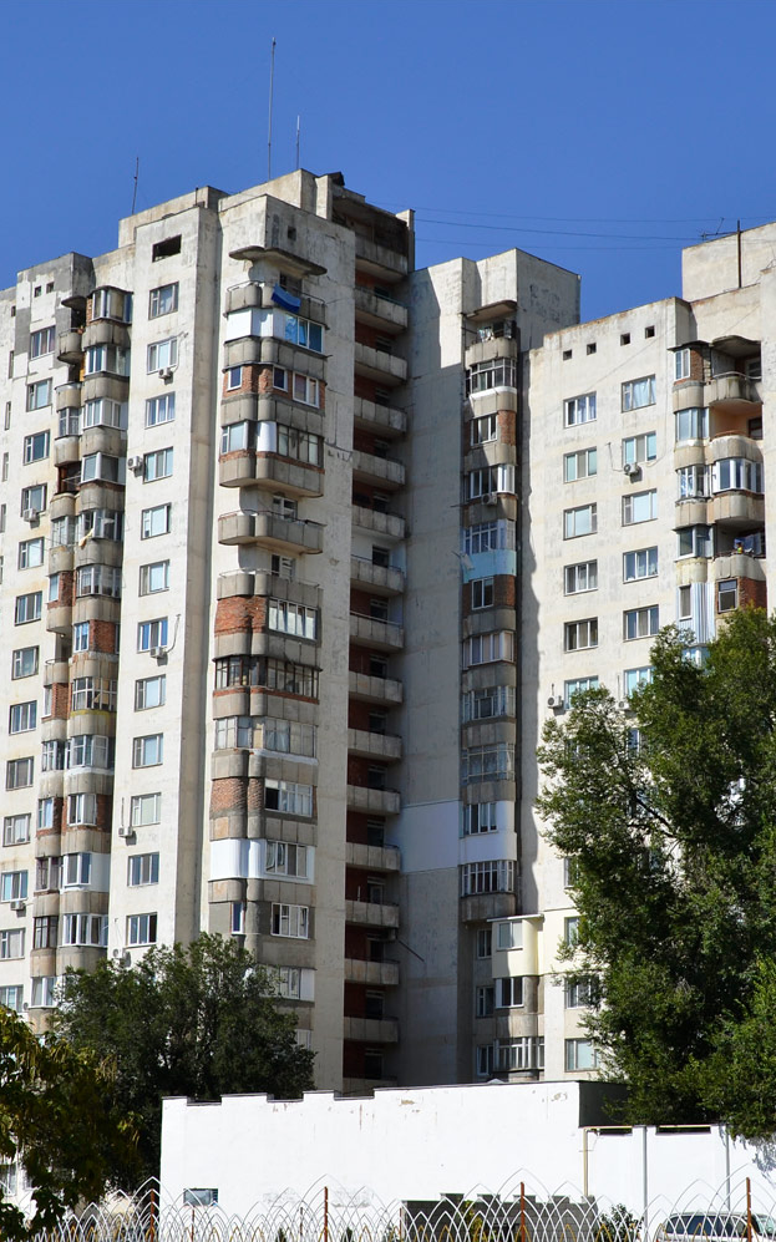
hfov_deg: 18.8
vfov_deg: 29.8
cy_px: 620
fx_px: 2335
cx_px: 514
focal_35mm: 69
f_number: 9
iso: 100
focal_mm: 30
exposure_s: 1/320
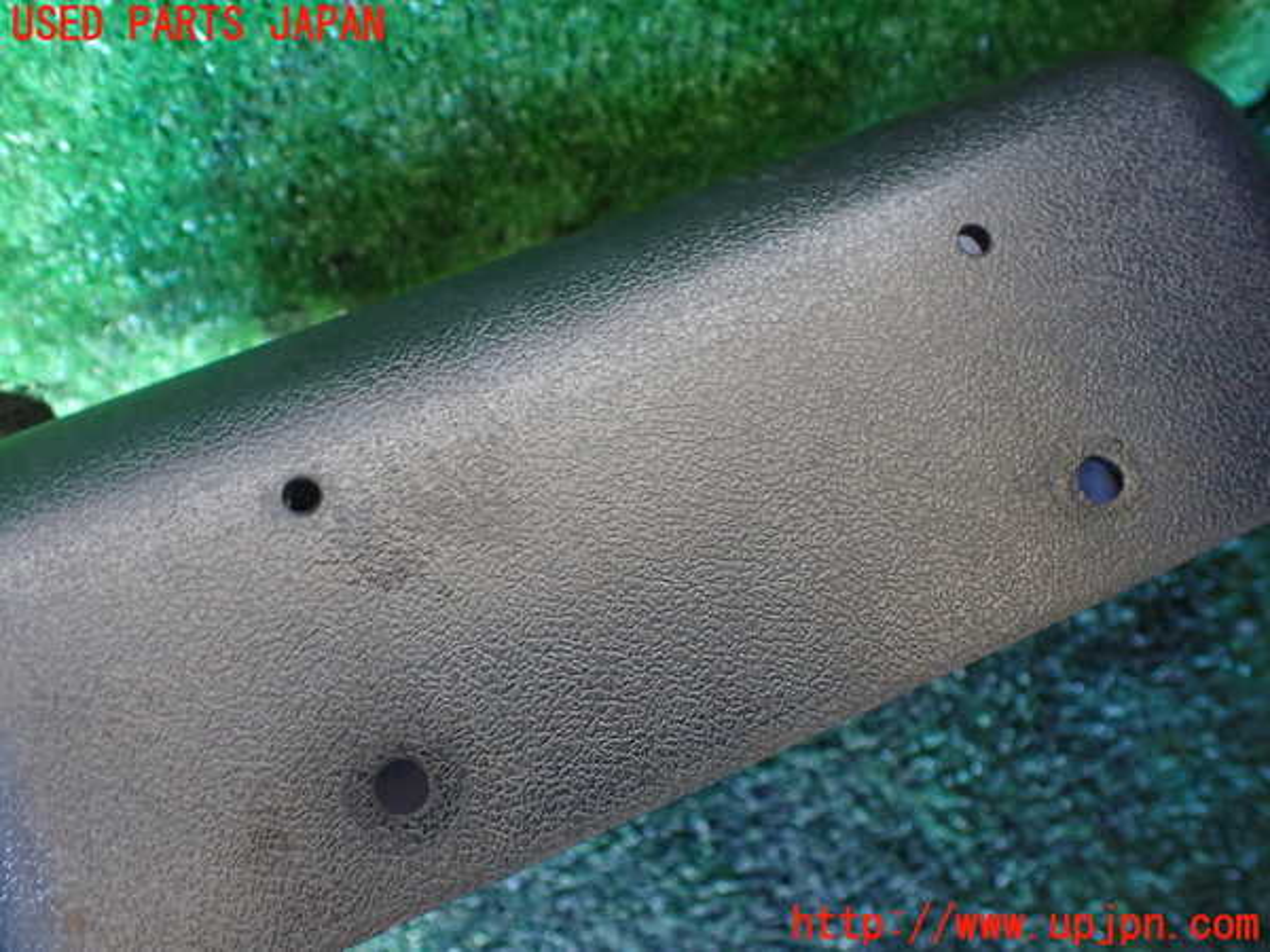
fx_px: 1101
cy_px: 476
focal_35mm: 30
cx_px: 635
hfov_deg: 60.0
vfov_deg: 46.8
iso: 800
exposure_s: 1/30
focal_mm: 5.4
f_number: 2.3
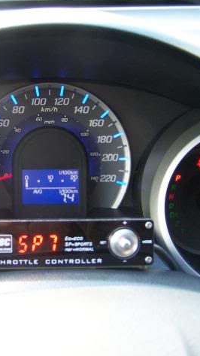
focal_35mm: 56
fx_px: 528
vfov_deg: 37.2
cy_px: 176
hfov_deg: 21.2
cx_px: 37
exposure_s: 1/30
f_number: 2.8
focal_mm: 6.3
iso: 140
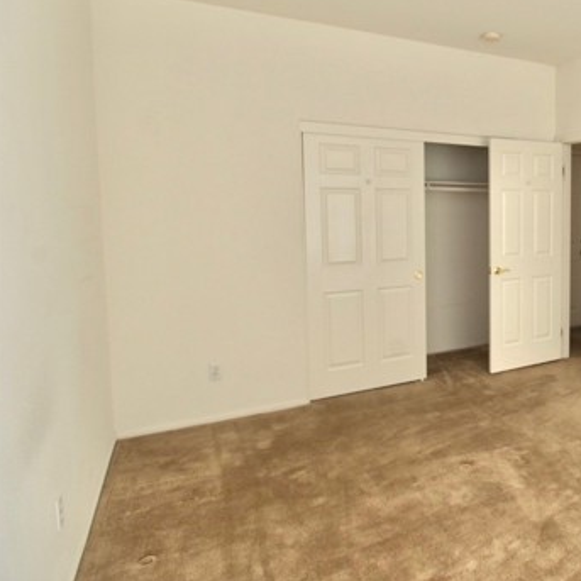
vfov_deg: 58.8
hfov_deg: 51.5
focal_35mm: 27
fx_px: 513
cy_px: 245
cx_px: 532
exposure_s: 1/80
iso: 1000
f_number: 5
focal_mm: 17
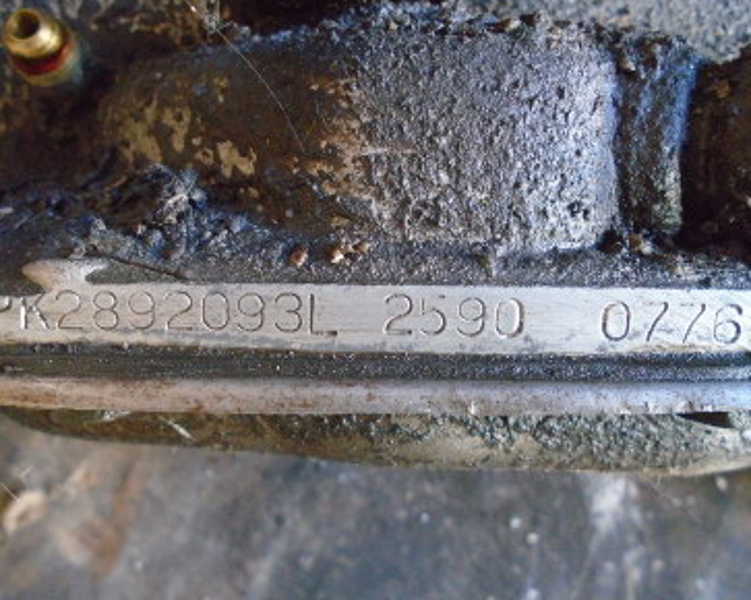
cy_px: 296
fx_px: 622
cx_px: 348
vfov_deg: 51.5
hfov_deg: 62.2
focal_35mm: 28
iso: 800
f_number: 3.2
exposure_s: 1/30
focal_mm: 4.6
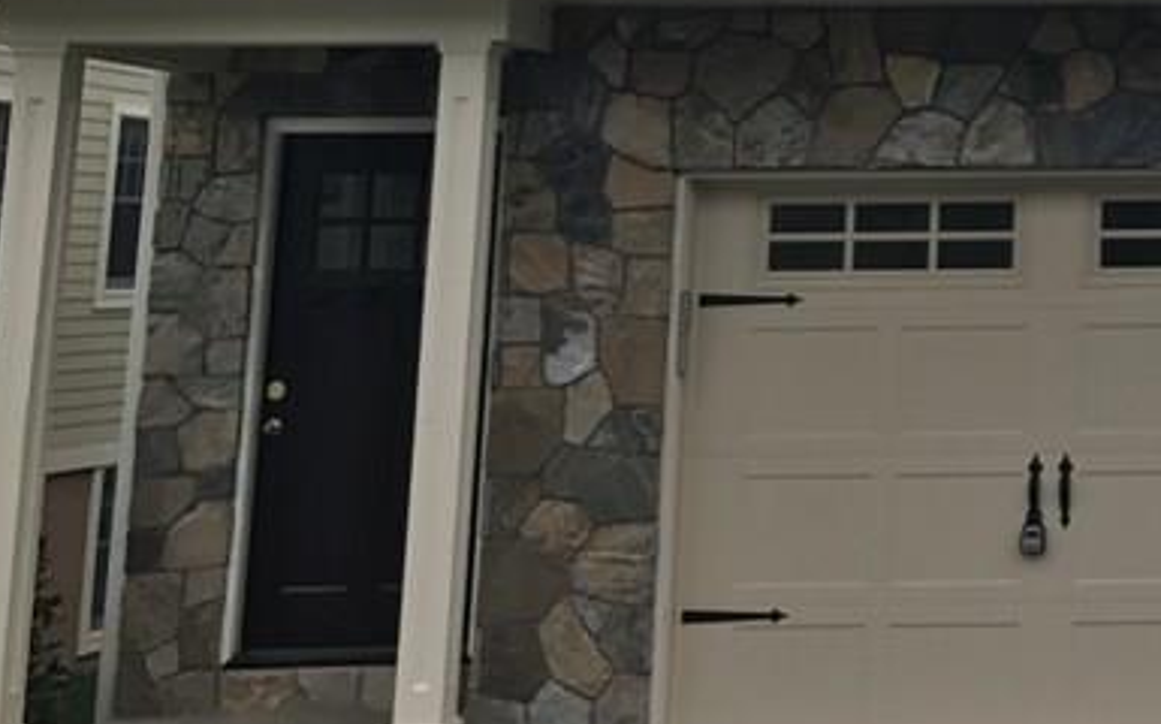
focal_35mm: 79
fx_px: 2498
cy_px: -145
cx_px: 1505
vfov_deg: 15.9
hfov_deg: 23.2
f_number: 1.8
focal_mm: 3.99
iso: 20
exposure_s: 1/1041
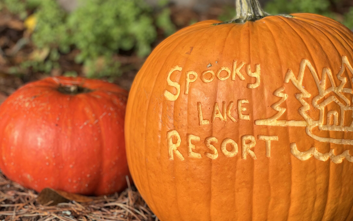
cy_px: 120
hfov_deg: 21.6
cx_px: 197
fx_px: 923
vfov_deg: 13.6
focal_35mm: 96
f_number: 2.8
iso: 32
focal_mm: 9
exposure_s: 1/490
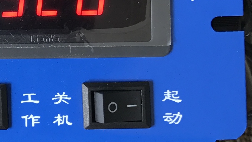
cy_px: -11
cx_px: -84
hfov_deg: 16.4
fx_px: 822
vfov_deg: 9.8
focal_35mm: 123
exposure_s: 1/50
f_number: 1.8
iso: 25
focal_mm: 3.99
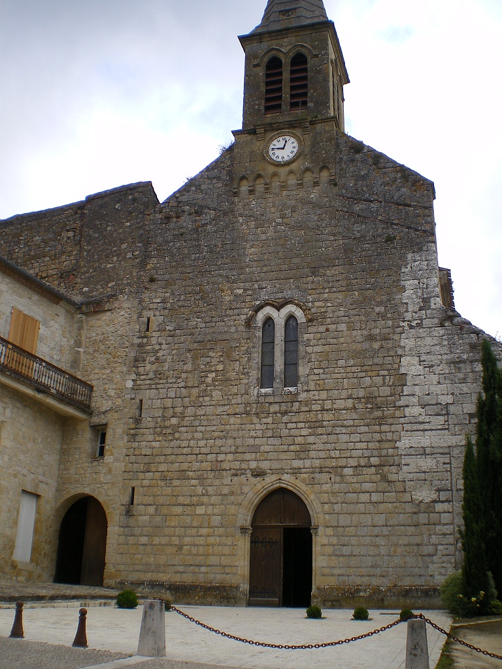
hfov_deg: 37.7
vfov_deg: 49.0
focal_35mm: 38
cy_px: 334
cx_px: 251
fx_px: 735
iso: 64
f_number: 4.6
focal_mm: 6.3
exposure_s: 1/320
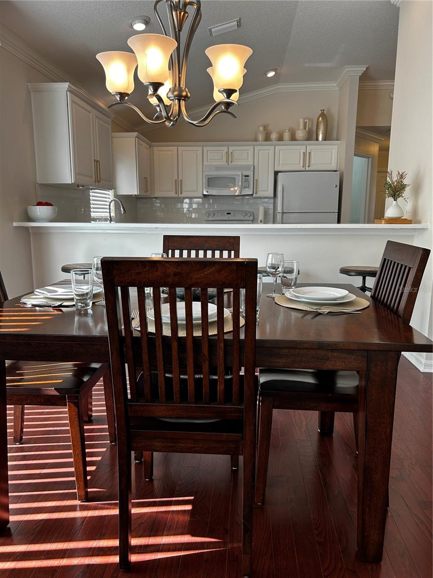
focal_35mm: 26
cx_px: 216
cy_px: 289
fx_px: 434
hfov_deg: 53.1
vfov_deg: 67.3
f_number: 1.5
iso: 40
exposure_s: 1/120
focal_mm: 5.7
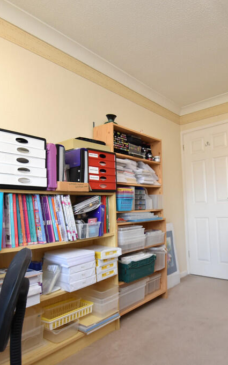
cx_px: 166
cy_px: 182
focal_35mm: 23
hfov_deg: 51.1
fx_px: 229
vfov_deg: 77.2
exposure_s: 1/125
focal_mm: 10
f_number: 3.5
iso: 800
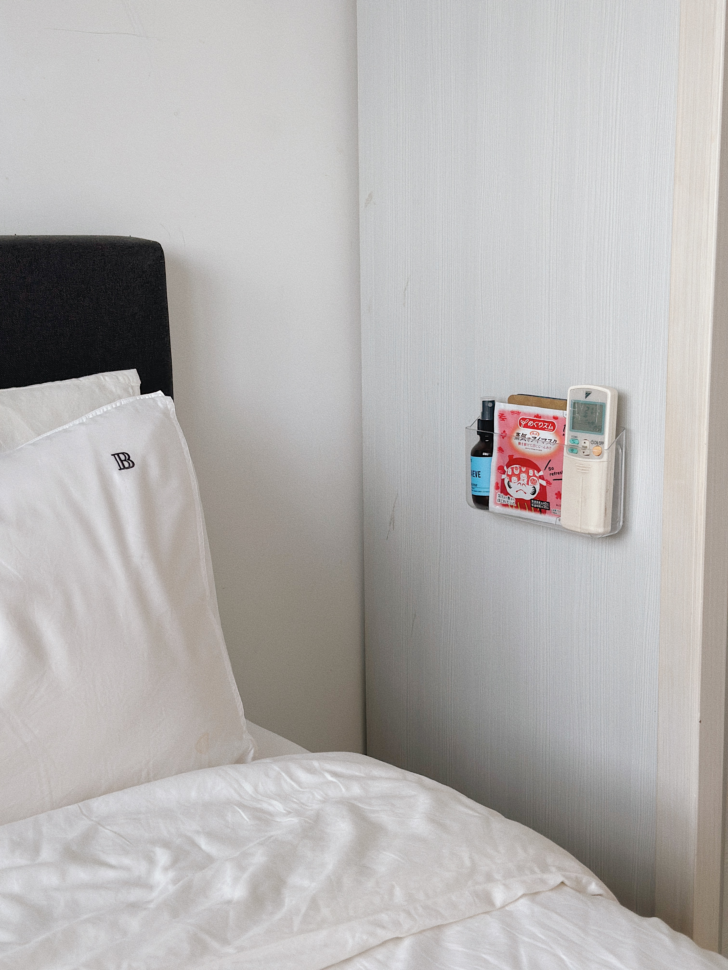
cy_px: 485
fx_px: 1346
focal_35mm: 48
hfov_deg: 30.3
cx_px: 364
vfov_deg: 39.7
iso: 80
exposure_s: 1/100
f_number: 1.78
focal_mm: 6.86
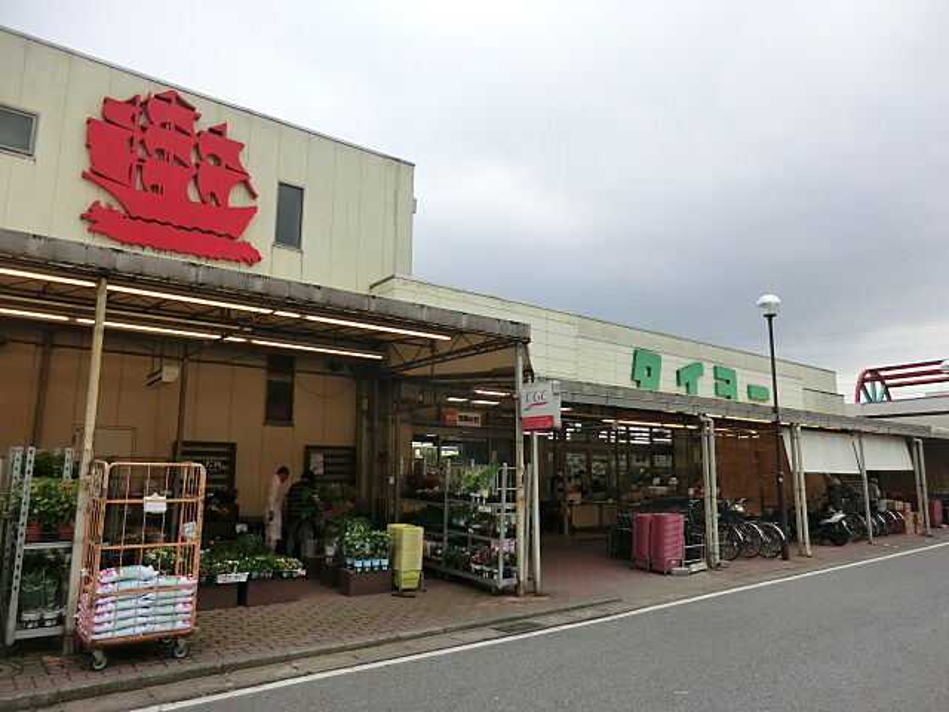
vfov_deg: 56.8
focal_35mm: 24
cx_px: 474
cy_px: 356
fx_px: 658
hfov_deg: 71.6
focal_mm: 4.3
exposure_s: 1/400
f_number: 3.2
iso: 80
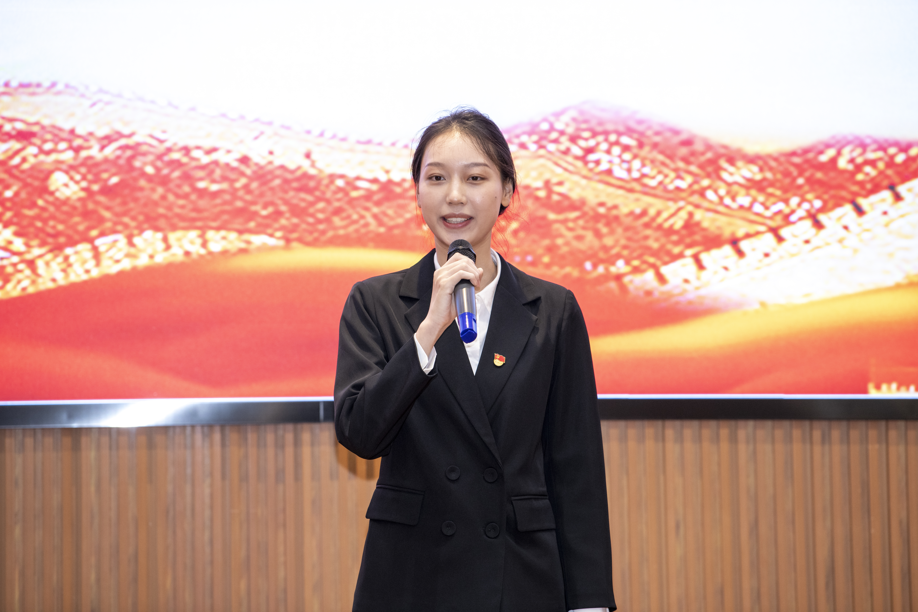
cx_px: 459
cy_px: 306
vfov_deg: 6.9
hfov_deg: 10.3
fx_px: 5100
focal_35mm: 200
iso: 1250
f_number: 4
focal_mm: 200
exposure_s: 1/250
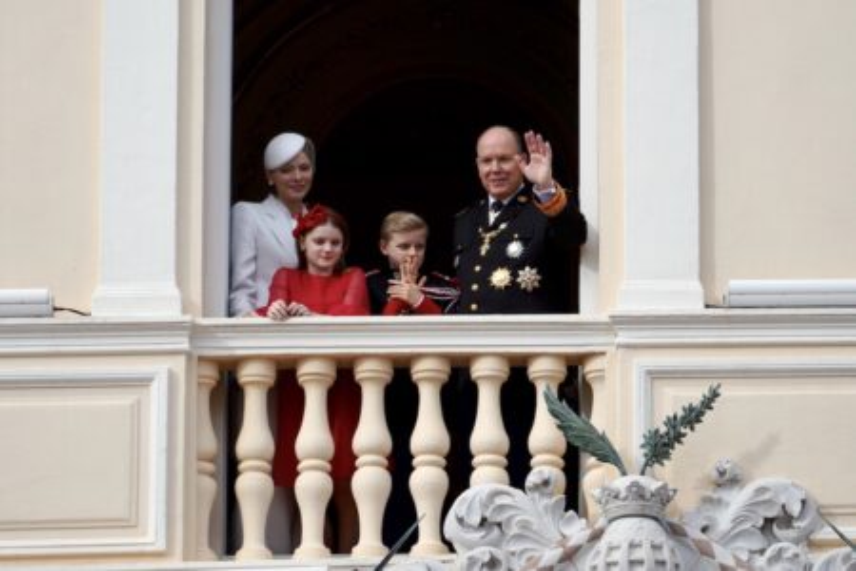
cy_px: 286
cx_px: 428
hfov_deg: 7.8
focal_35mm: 266
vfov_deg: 5.2
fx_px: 6313
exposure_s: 1/320
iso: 100
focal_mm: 177
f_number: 5.6
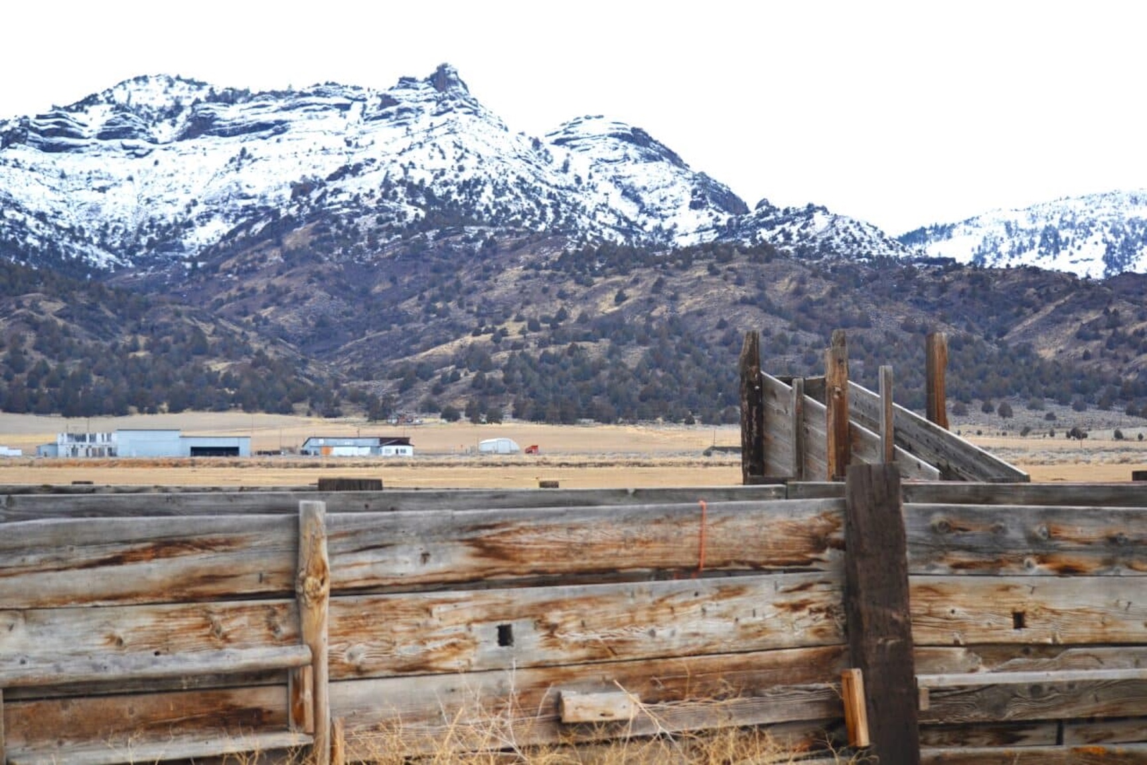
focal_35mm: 82
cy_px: 382
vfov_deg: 16.6
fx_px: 2628
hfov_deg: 24.6
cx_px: 574
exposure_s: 1/200
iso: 100
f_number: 5
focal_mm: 55
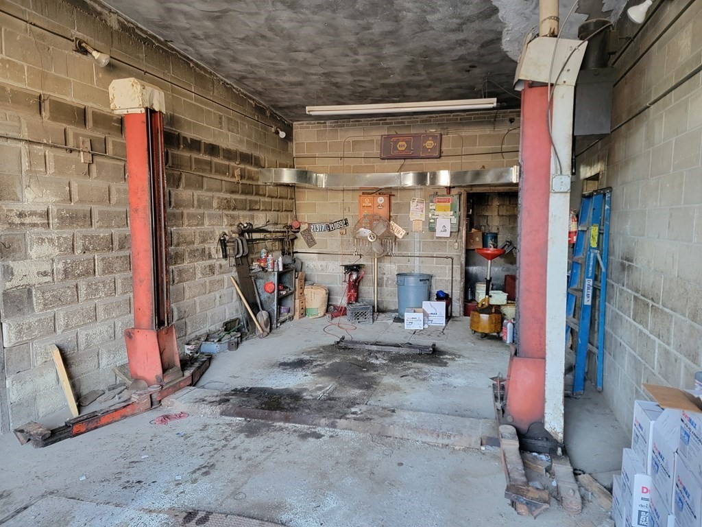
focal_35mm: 24
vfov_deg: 56.8
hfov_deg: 71.6
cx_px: 351
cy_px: 264
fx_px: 487
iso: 400
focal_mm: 6.7
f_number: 1.8
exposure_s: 1/40
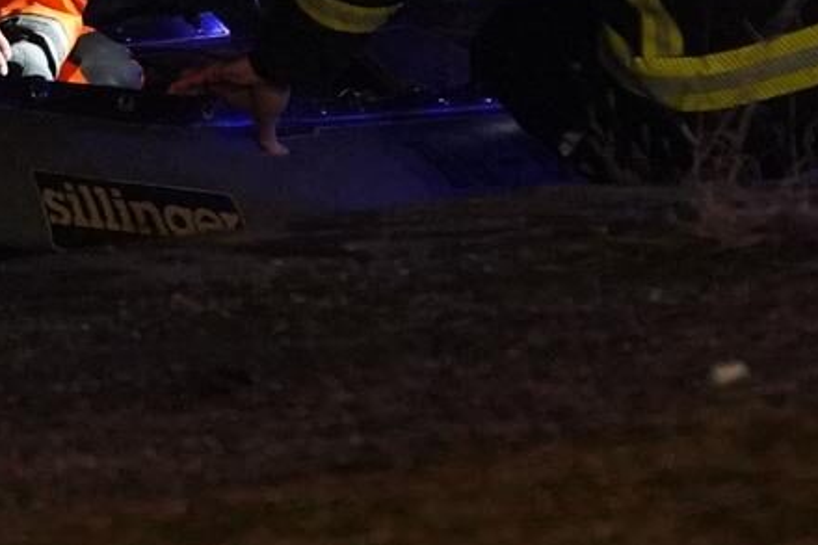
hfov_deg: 2.1
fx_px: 22304
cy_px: -369
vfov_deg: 1.4
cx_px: 112
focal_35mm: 982
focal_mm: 180
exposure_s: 1/100
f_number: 2.8
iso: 8000
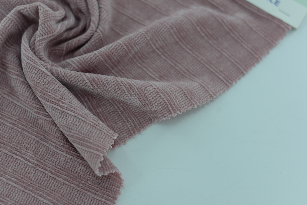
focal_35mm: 50
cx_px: 154
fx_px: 427
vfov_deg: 27.0
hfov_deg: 39.6
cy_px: 102
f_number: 3.5
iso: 100
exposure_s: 1/250
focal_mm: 50
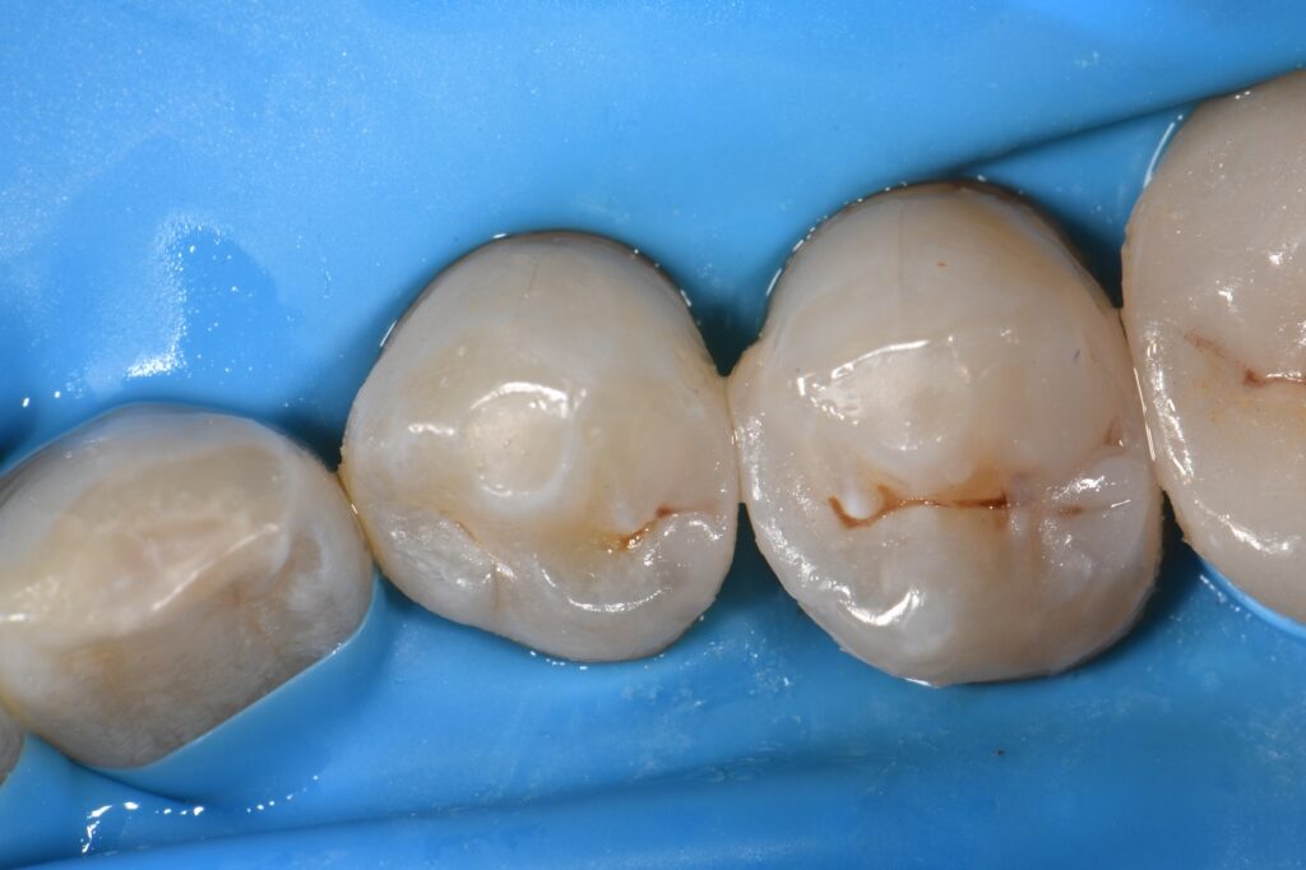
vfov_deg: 8.7
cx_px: 653
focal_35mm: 157
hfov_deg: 13.1
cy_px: 435
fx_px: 5693
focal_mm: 105
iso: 200
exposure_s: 1/160
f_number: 36
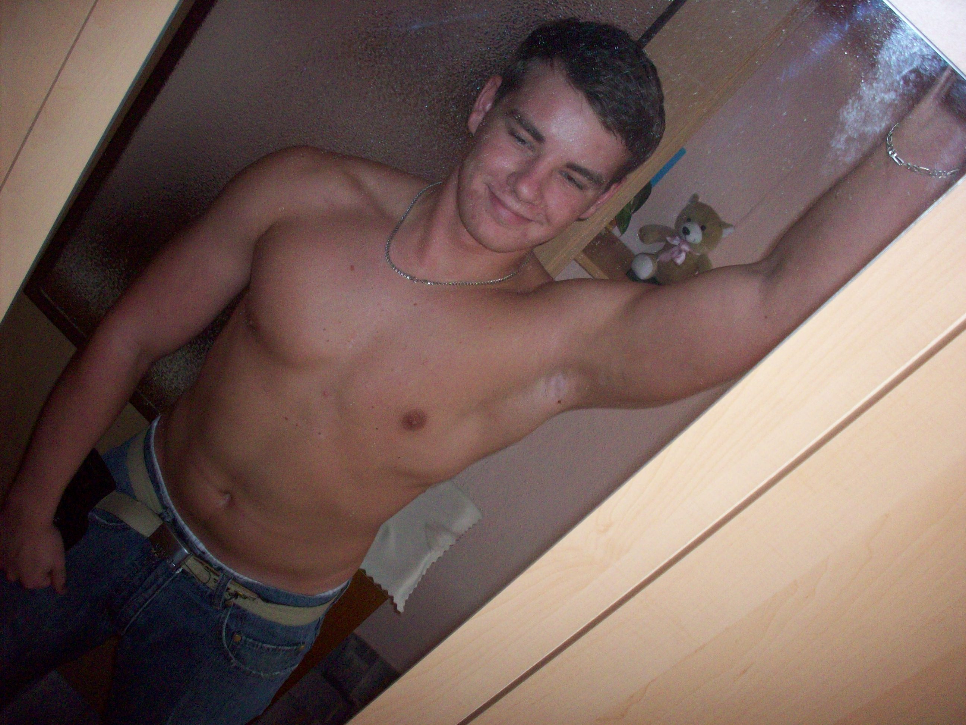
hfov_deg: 50.1
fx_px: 1033
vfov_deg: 38.7
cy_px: 362
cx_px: 483
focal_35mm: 37
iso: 200
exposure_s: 1/64
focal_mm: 6.2
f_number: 2.8
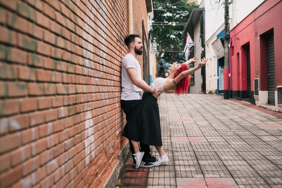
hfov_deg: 39.6
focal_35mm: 50
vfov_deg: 27.0
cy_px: 94
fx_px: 392
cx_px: 141
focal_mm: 50
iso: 800
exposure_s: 1/200
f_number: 3.2
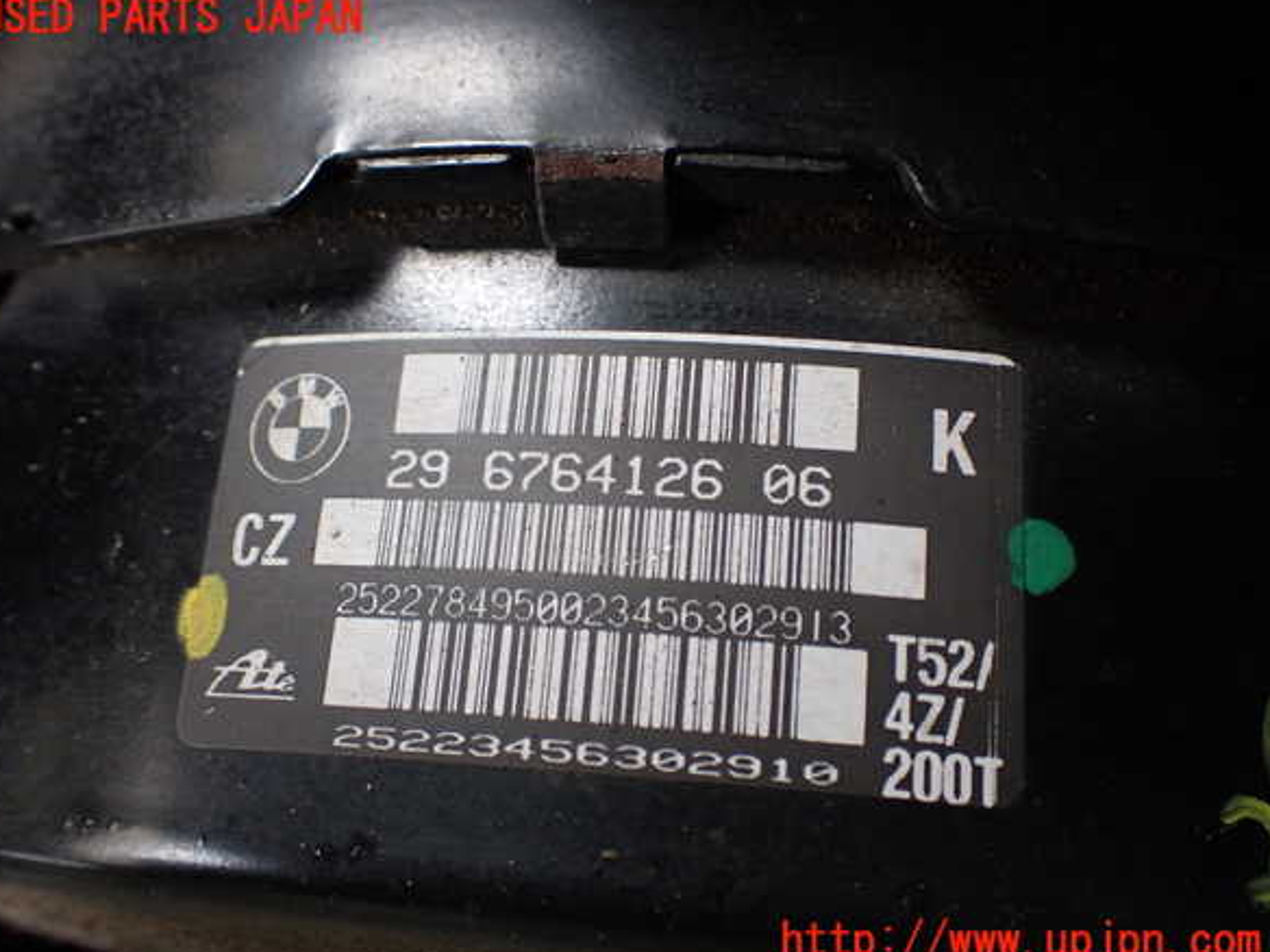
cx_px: 620
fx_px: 1357
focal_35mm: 37
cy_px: 480
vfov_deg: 38.7
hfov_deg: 50.1
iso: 320
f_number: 2.5
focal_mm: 6.37
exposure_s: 1/160
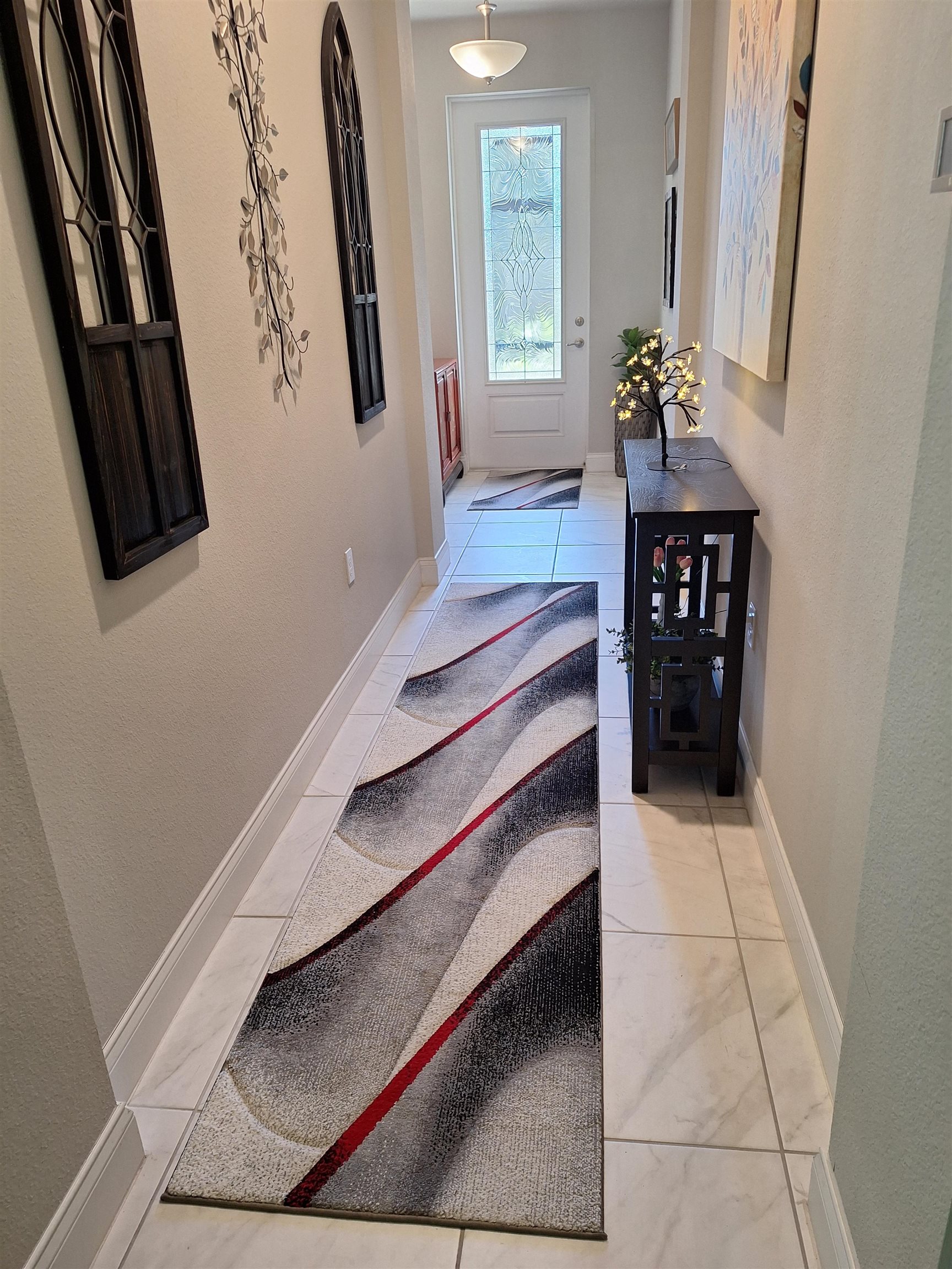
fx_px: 843
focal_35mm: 23
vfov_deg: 73.9
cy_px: 634
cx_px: 476
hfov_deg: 58.9
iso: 100
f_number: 1.8
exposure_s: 1/40
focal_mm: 5.54
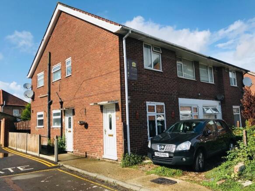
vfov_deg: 49.7
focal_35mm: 28
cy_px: 96
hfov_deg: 63.5
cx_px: 128
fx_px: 206
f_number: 1.8
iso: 20
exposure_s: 1/2227
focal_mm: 3.99
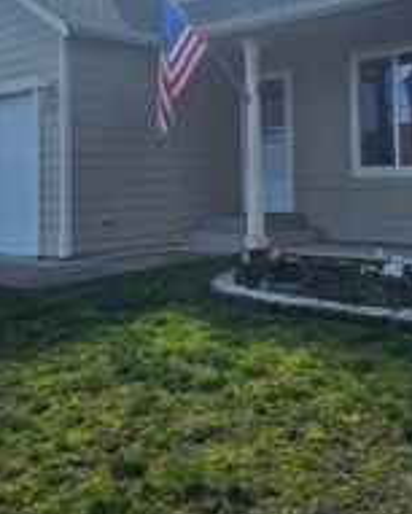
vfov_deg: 38.7
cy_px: 143
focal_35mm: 47
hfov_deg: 31.9
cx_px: 275
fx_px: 716
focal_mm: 6.3
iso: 10
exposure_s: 1/864
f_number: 1.7
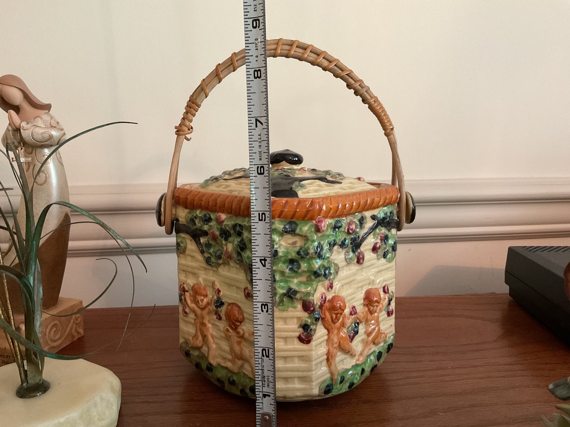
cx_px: 285
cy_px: 214
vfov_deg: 48.2
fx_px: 478
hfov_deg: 61.7
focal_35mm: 29
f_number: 1.8
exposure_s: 1/40
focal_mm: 3
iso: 250
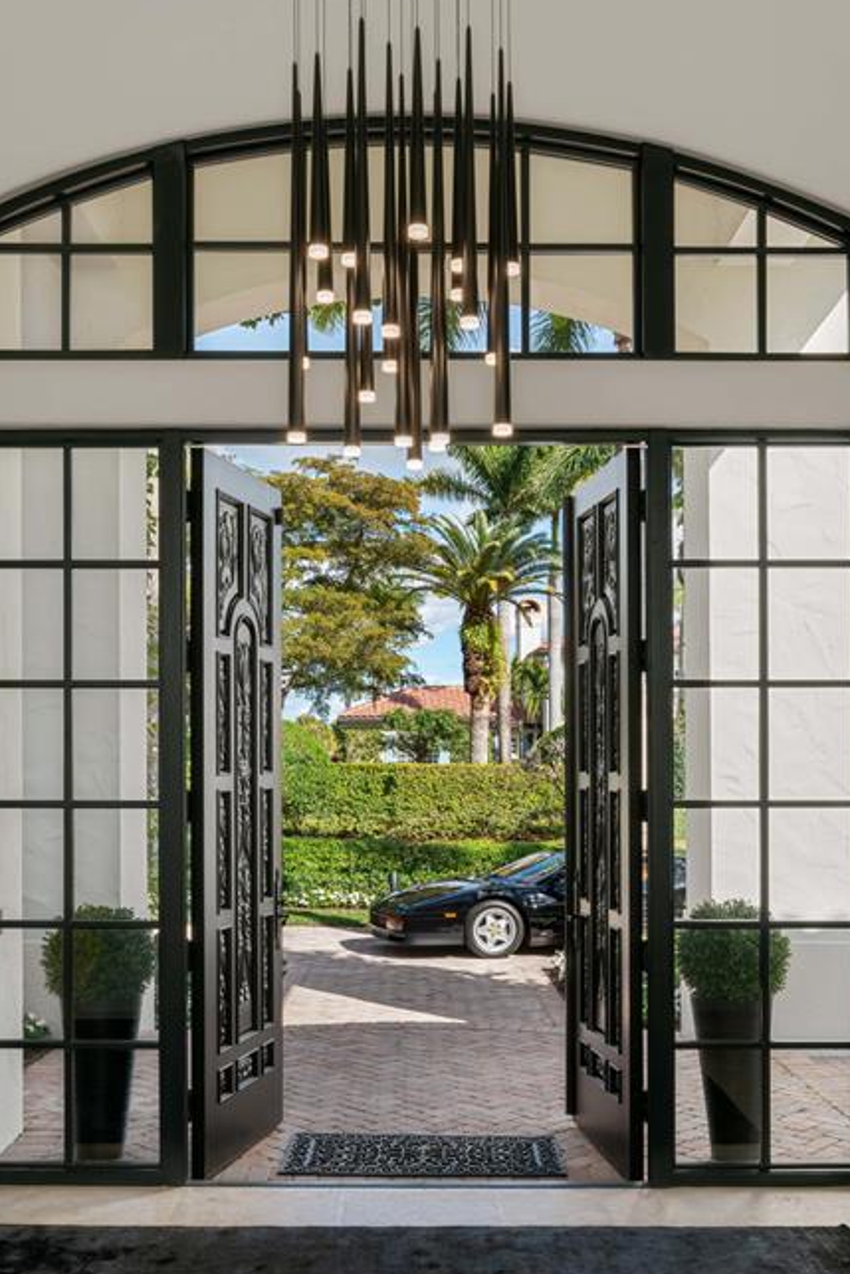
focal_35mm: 37
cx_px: 426
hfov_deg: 35.6
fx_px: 1322
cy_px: 731
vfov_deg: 51.3
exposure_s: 1/20
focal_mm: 31.3
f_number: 11
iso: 100
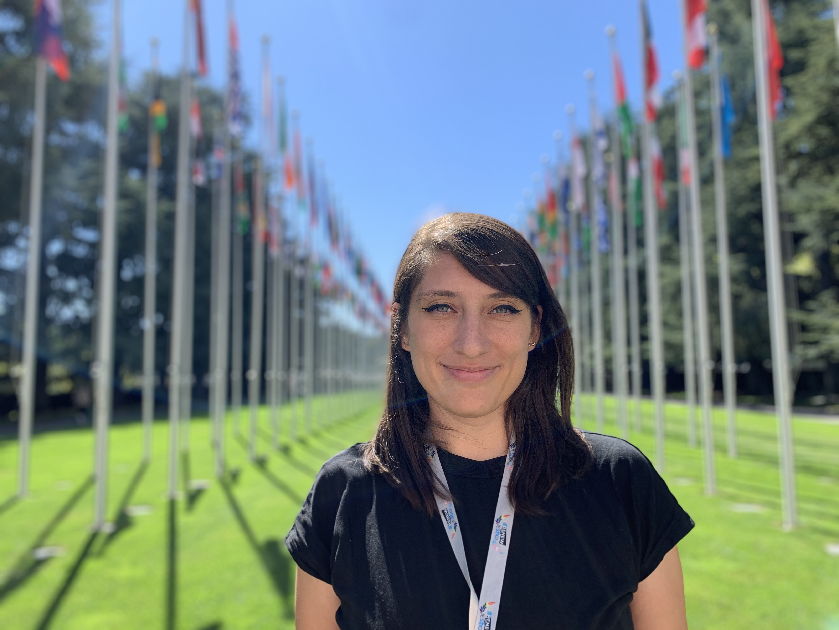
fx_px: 630
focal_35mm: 26
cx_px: 420
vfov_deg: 53.1
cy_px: 315
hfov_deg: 67.3
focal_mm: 4.25
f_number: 1.8
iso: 25
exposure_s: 1/1043
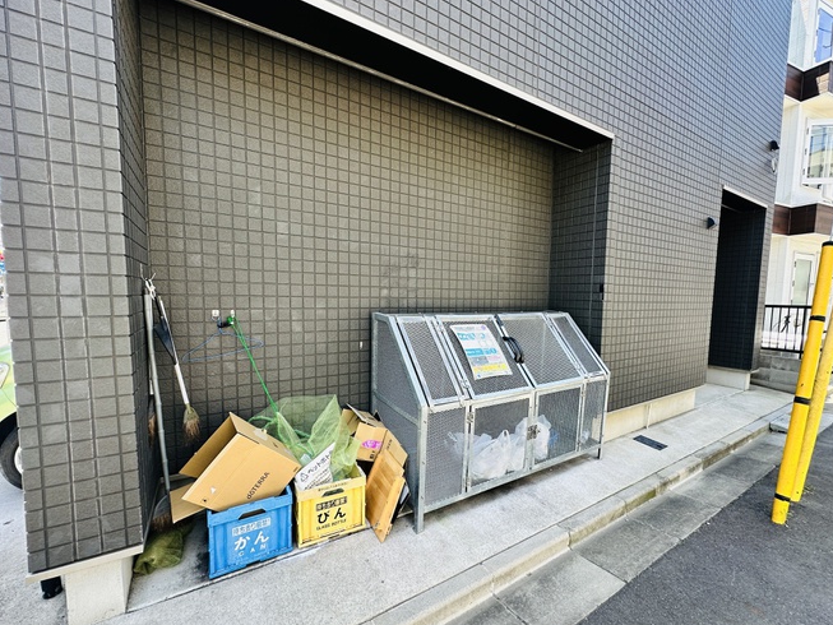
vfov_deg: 81.7
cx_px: 436
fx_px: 361
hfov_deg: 98.1
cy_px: 326
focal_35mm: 15
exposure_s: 1/139
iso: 40
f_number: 2.2
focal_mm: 2.22
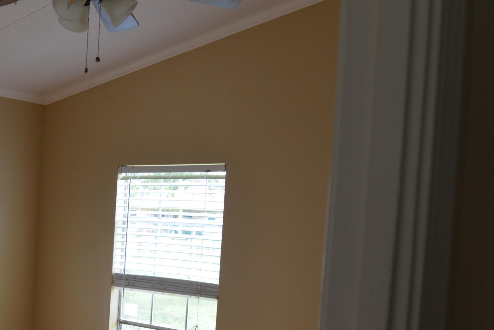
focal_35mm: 50
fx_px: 686
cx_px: 9
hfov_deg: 36.0
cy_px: 256
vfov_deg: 26.6
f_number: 5.6
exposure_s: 1/125
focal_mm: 24
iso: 800
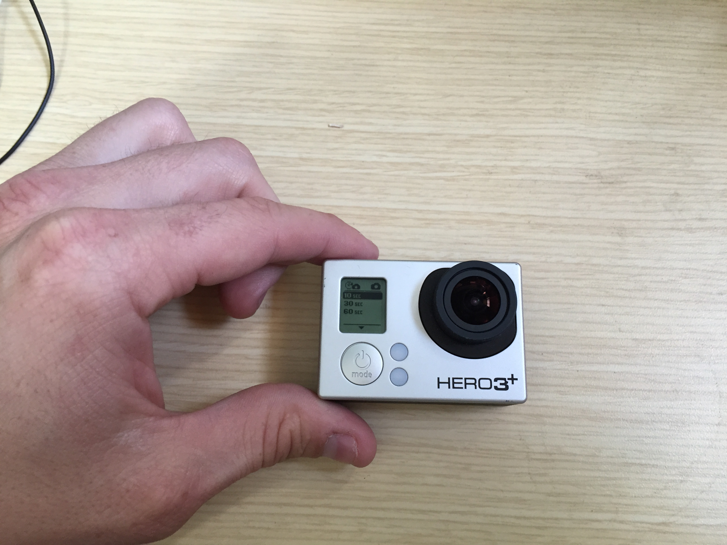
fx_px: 609
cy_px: 272
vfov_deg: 48.2
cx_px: 364
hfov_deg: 61.7
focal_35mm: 29
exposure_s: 1/30
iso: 100
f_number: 2.2
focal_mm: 4.15
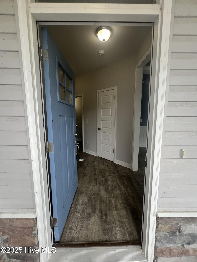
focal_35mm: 13
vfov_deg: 106.2
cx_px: 98
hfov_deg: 89.9
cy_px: 131
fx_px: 99
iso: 64
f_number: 1.8
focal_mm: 1.57
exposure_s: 1/120
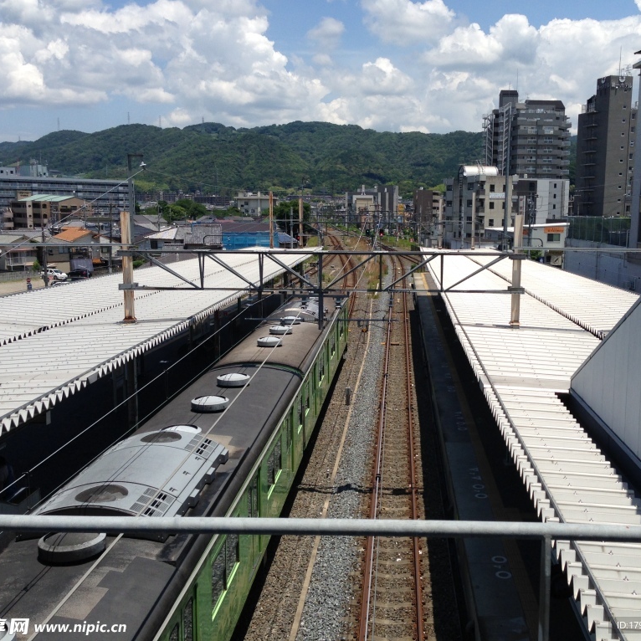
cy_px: 320
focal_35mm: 39
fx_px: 817
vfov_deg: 42.8
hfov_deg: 42.7
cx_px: 378
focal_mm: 4.12
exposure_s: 1/2358
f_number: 2.4
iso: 50
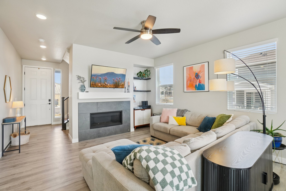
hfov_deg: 100.4
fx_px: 119
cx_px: 143
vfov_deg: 77.3
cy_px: 96
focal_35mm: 15
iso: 400
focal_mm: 10
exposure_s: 1/50
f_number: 8
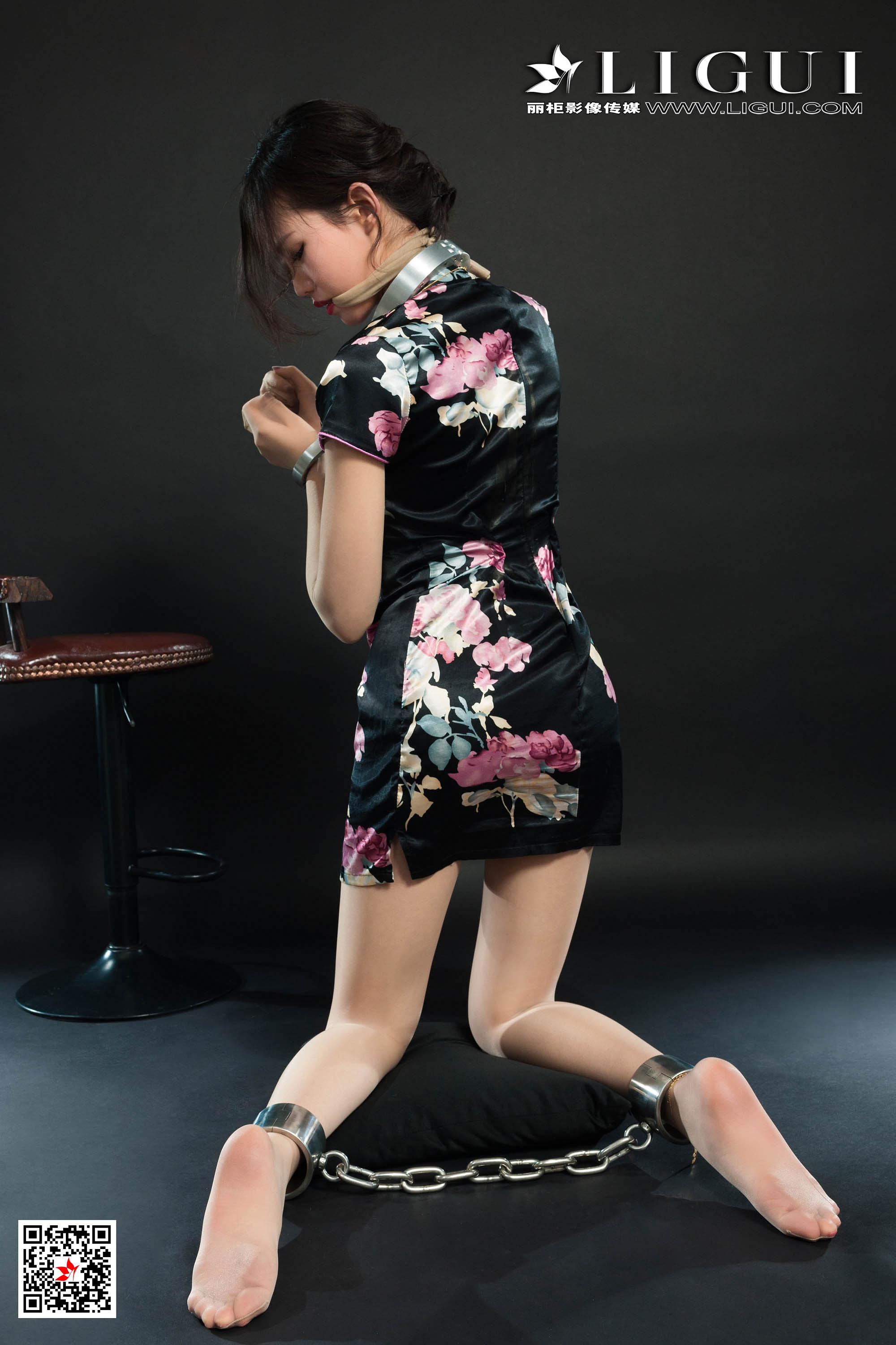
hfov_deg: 37.9
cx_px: 448
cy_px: 672
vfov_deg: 54.4
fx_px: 1307
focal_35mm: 35
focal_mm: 35
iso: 320
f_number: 9
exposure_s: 1/125
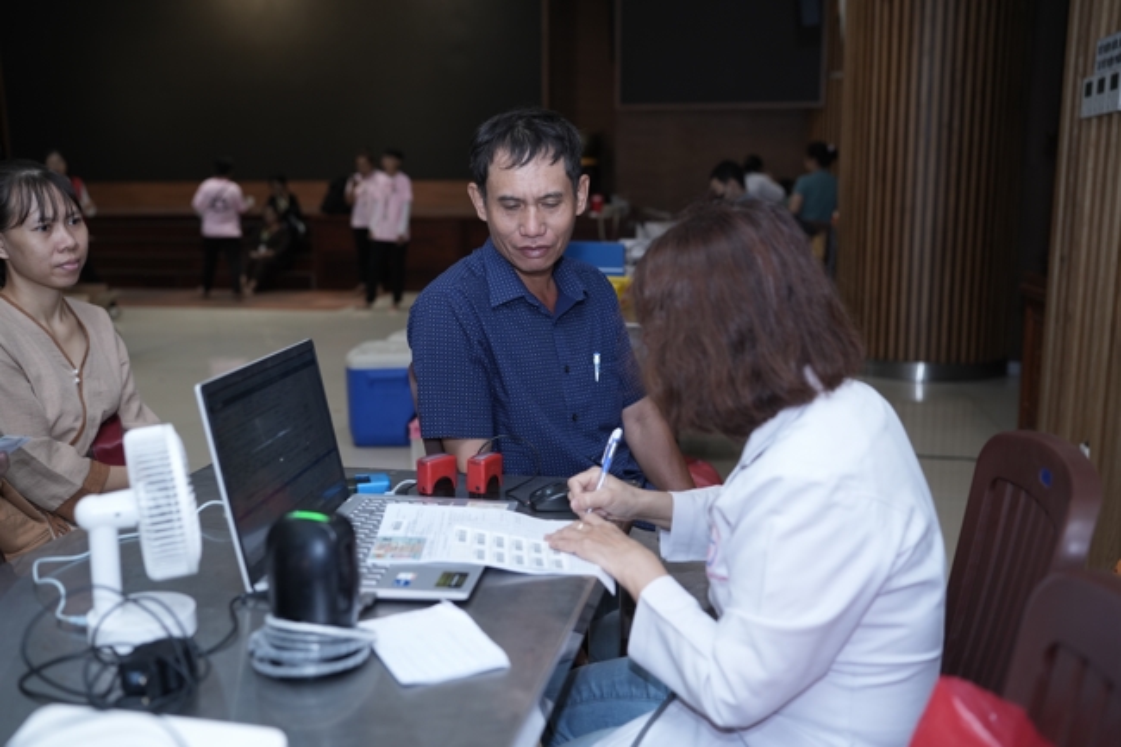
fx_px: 1090
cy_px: 374
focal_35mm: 35
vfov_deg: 37.8
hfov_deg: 54.4
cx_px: 560
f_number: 2.5
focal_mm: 35
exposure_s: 1/250
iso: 500
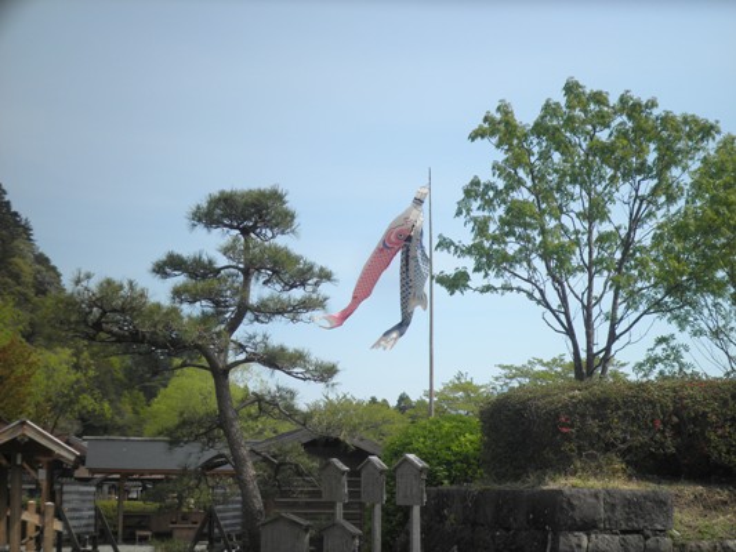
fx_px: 1000
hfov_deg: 40.4
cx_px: 368
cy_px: 276
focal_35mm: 47
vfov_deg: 30.9
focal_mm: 8.3
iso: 64
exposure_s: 1/80
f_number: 9.6
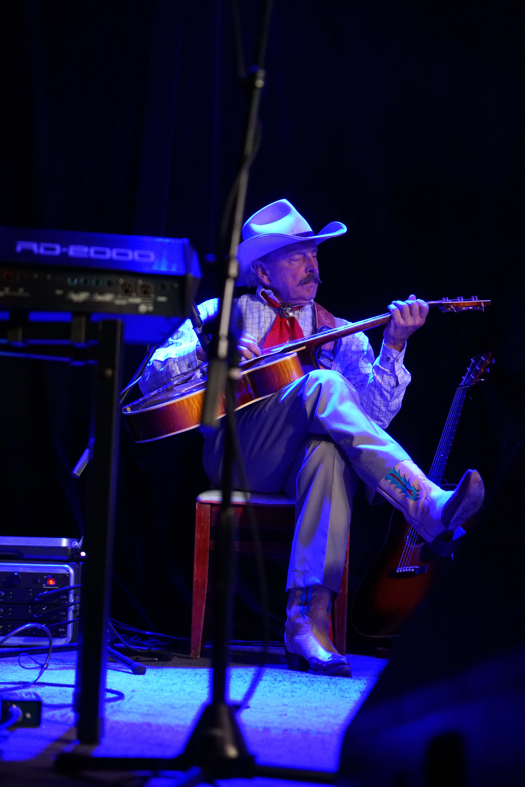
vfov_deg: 28.8
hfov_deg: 19.5
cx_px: 262
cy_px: 394
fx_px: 1531
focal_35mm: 70
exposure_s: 1/60
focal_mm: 70
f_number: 4
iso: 6400
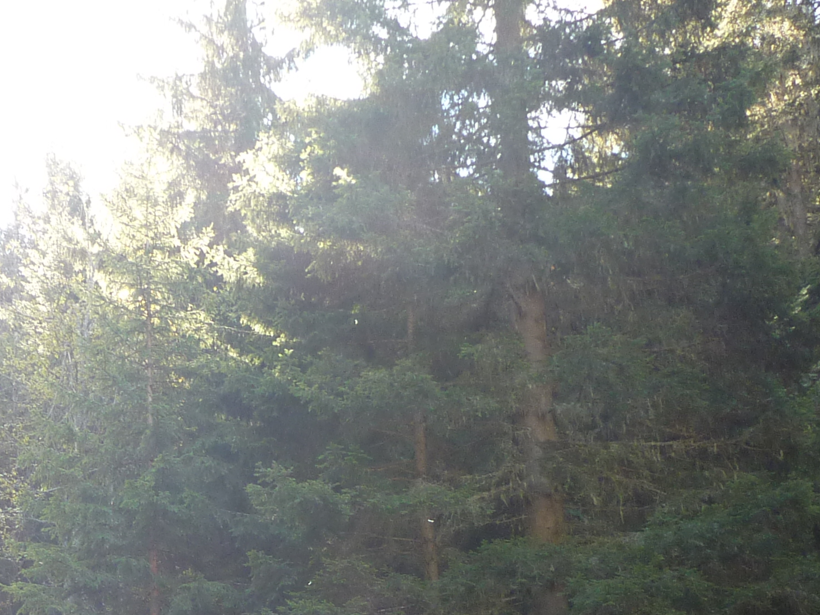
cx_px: 187
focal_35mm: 82
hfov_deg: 23.5
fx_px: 1942
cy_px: 764
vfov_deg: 17.1
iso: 80
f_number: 2.8
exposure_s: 1/40
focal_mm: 5.5
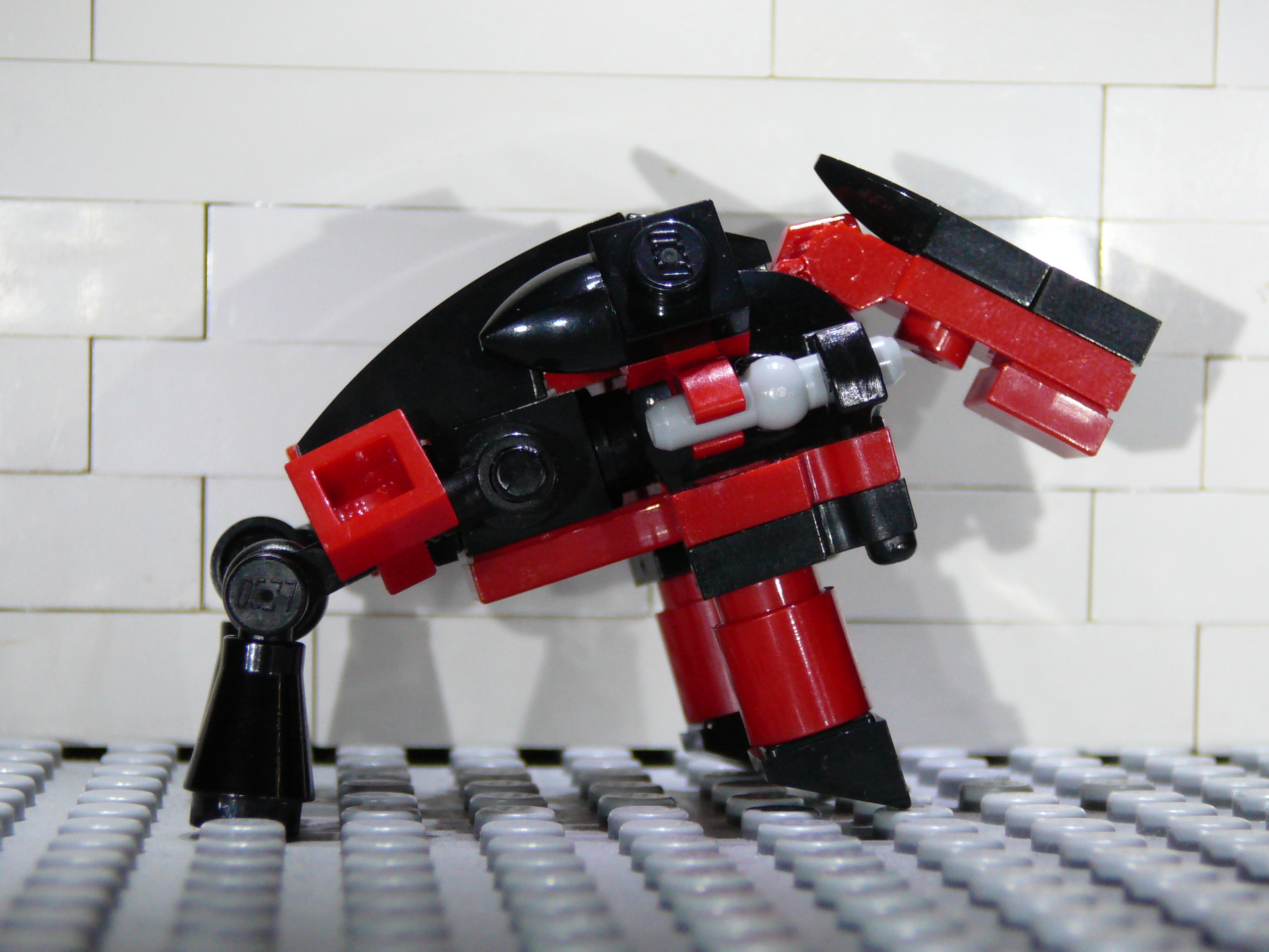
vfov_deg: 15.6
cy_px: 476
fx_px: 3483
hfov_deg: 20.7
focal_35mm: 95
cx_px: 634
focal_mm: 14.1
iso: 200
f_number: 3.9
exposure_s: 1/15
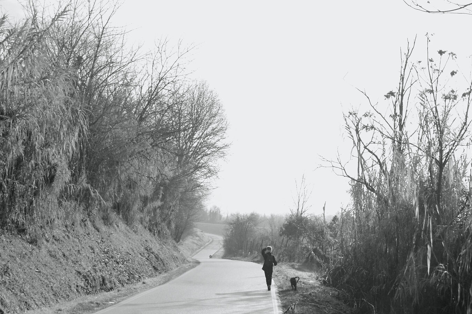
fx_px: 813
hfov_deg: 32.3
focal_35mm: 62
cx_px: 277
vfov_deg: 21.8
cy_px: 225
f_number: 4
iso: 2500
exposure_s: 1/8000
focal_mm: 35
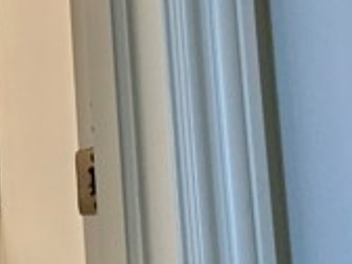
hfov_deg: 16.6
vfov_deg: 14.9
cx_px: -277
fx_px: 1007
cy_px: 80
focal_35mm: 99
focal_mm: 5.1
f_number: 1.6
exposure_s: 1/120
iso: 64
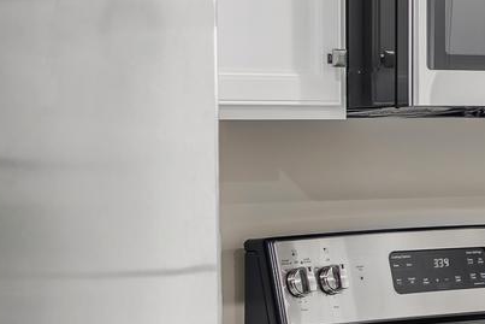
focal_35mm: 193
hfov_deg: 9.9
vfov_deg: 7.1
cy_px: 146
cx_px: 965
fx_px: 2601
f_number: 5.6
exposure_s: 1/250
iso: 200
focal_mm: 38
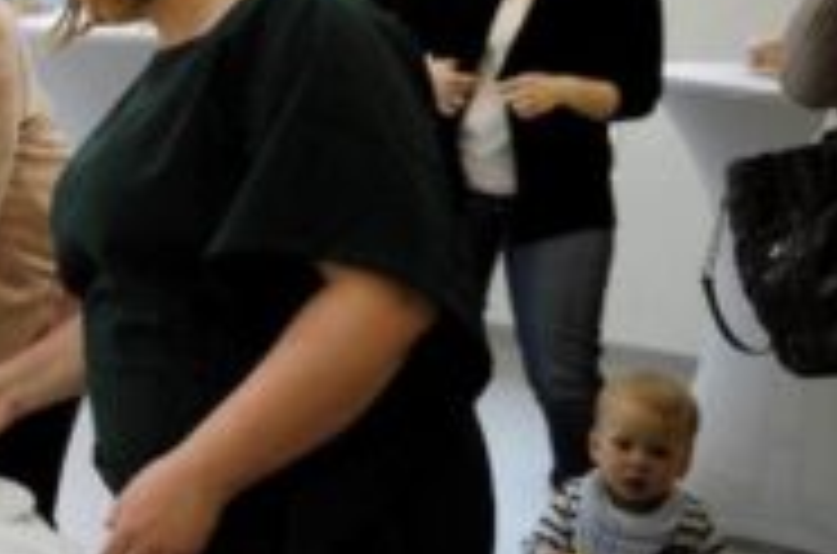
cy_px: 95
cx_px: -58
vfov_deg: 19.4
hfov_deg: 27.1
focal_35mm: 69
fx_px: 1600
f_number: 2.8
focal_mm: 32
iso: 2000
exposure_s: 1/800
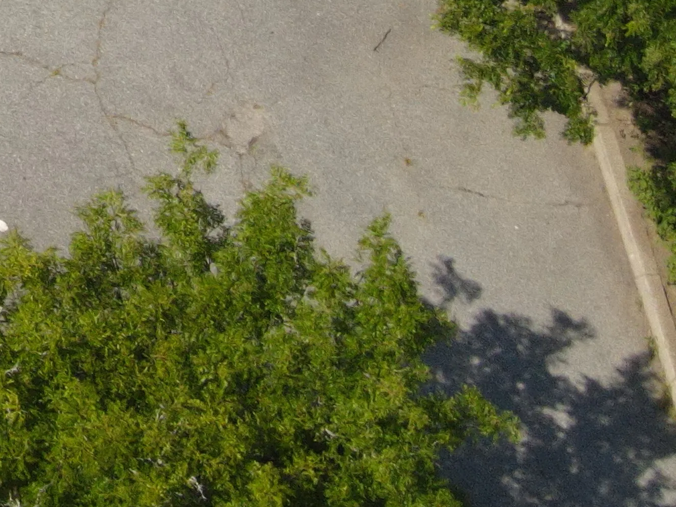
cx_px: -1101
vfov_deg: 8.6
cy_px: -999
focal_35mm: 144
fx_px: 2812
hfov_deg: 10.9
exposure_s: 1/640
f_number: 2.8
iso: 100
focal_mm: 4.5
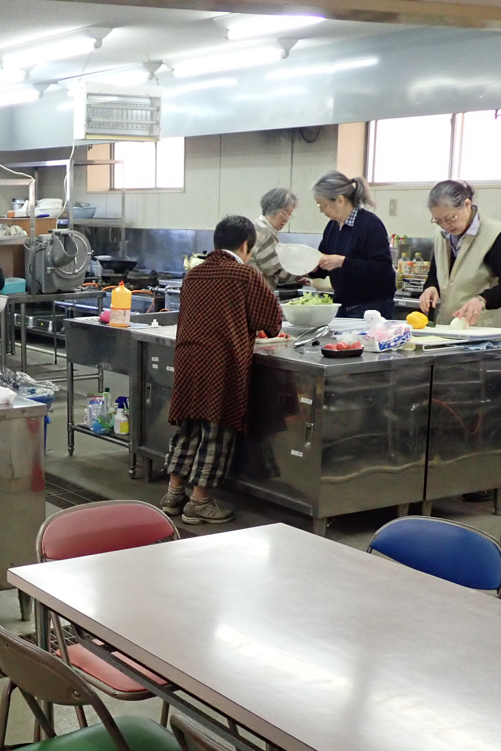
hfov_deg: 23.7
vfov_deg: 36.1
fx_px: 1148
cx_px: 18
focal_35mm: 55
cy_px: 462
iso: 500
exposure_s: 1/80
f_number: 2.3
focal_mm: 5.5
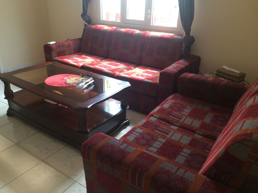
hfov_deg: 61.7
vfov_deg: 48.2
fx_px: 216
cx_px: 129
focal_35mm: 29
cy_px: 96
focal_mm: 4.15
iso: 50
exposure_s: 1/33
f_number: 2.2
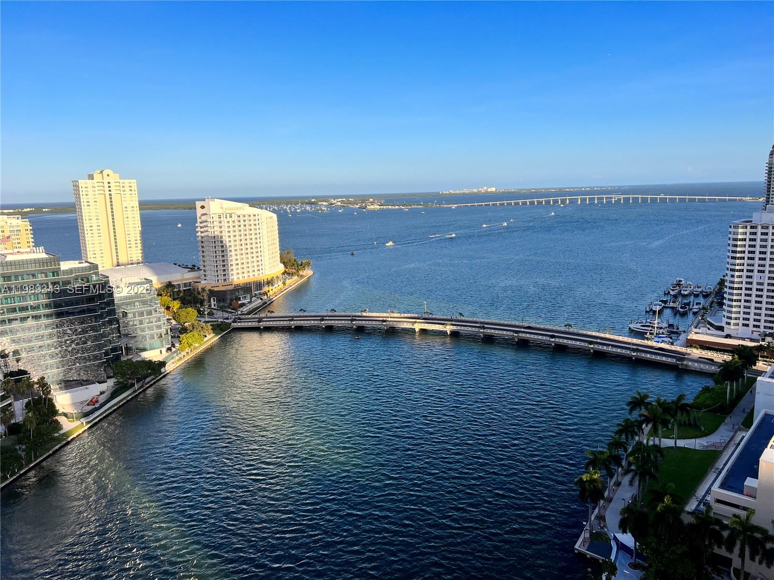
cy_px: 290
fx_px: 581
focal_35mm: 26
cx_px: 387
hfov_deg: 67.3
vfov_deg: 53.1
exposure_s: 1/2571
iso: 50
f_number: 1.5
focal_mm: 5.7
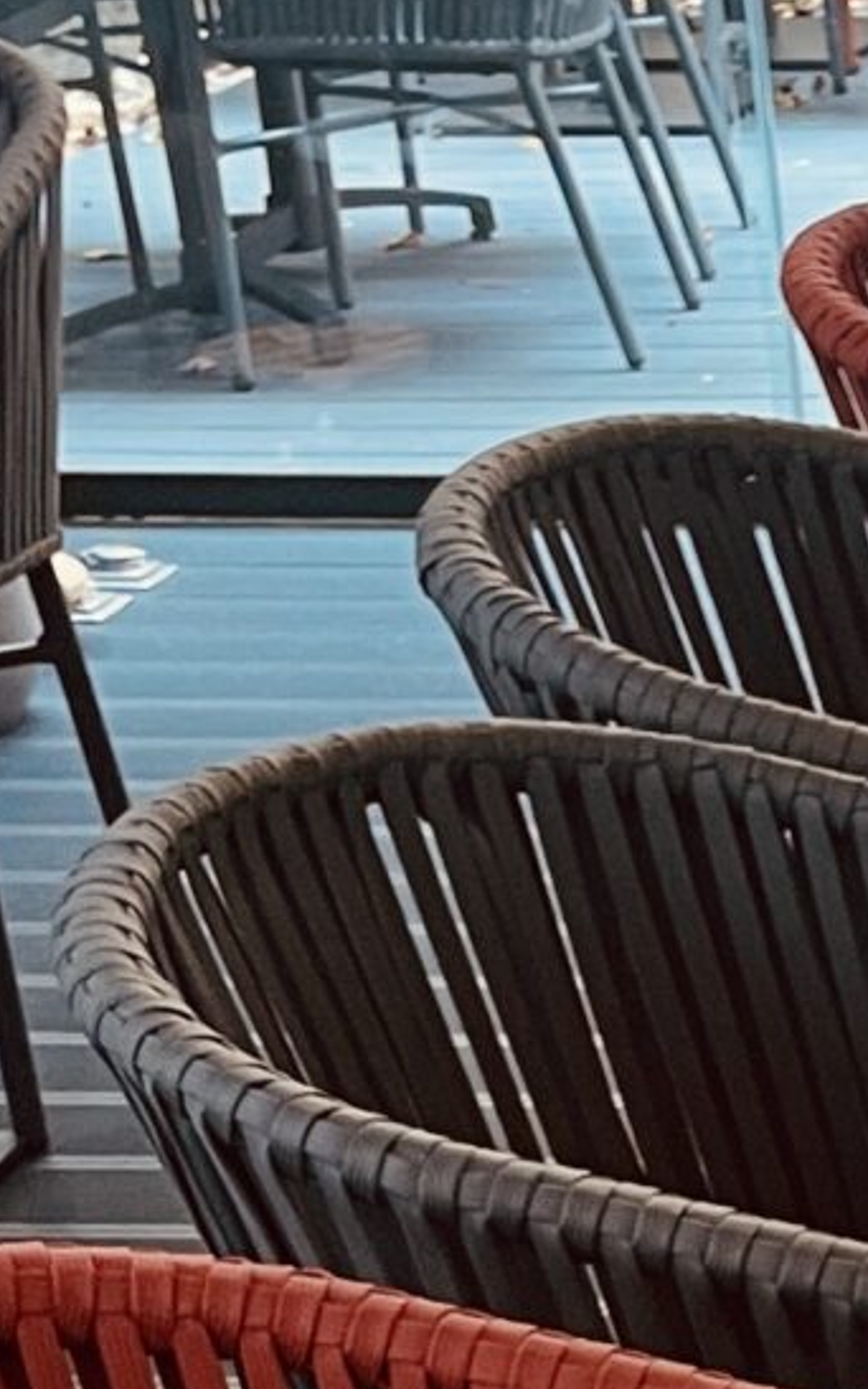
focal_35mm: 129
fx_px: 4881
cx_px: 1688
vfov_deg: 15.3
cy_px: 1854
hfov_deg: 9.5
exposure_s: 1/50
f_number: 1.6
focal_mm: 4.2
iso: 80
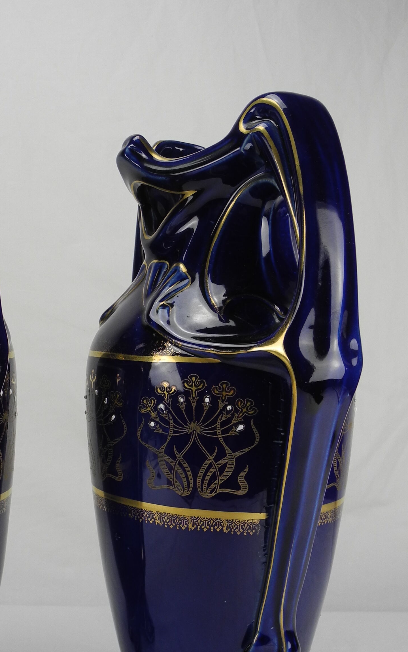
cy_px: 367
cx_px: 59
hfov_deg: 26.7
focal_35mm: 47
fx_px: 836
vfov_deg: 42.6
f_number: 2.8
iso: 100
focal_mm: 6
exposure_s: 1/106
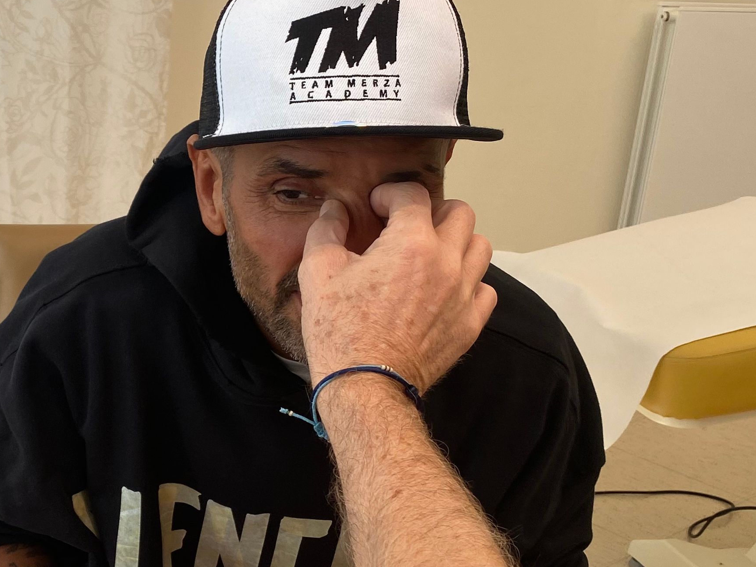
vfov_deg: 24.3
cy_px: 386
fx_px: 1310
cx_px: 106
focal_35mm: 60
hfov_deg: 31.0
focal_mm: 4.25
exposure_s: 1/173
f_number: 1.8
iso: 32
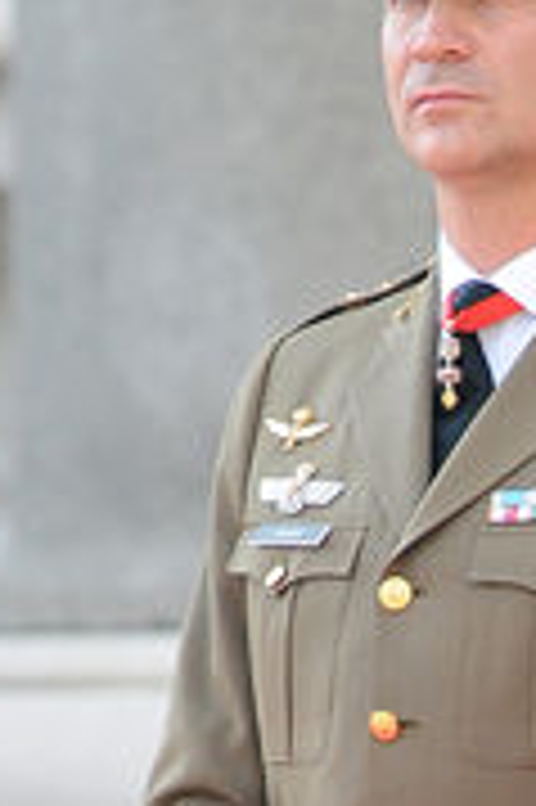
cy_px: 1220
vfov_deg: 1.2
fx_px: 38843
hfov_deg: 0.8
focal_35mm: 1736
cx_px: 757
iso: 400
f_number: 5
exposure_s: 1/640
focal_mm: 300
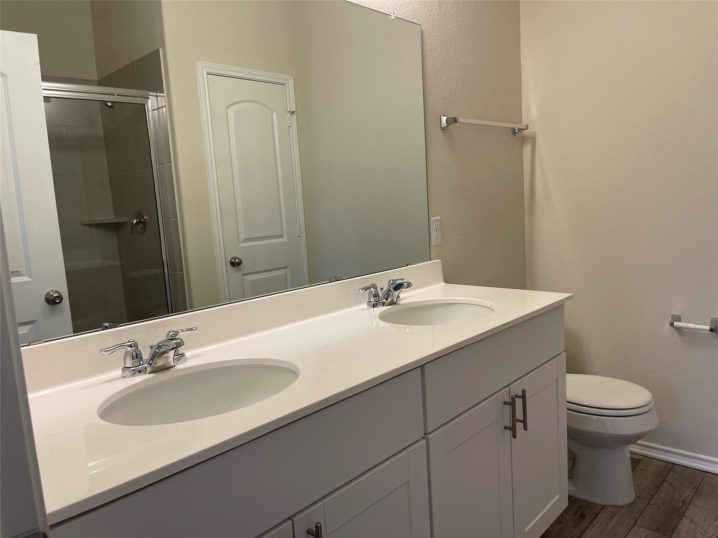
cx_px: 359
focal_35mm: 26
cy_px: 269
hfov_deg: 67.3
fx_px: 539
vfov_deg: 53.1
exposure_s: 1/120
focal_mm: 5.1
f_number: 1.6
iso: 125
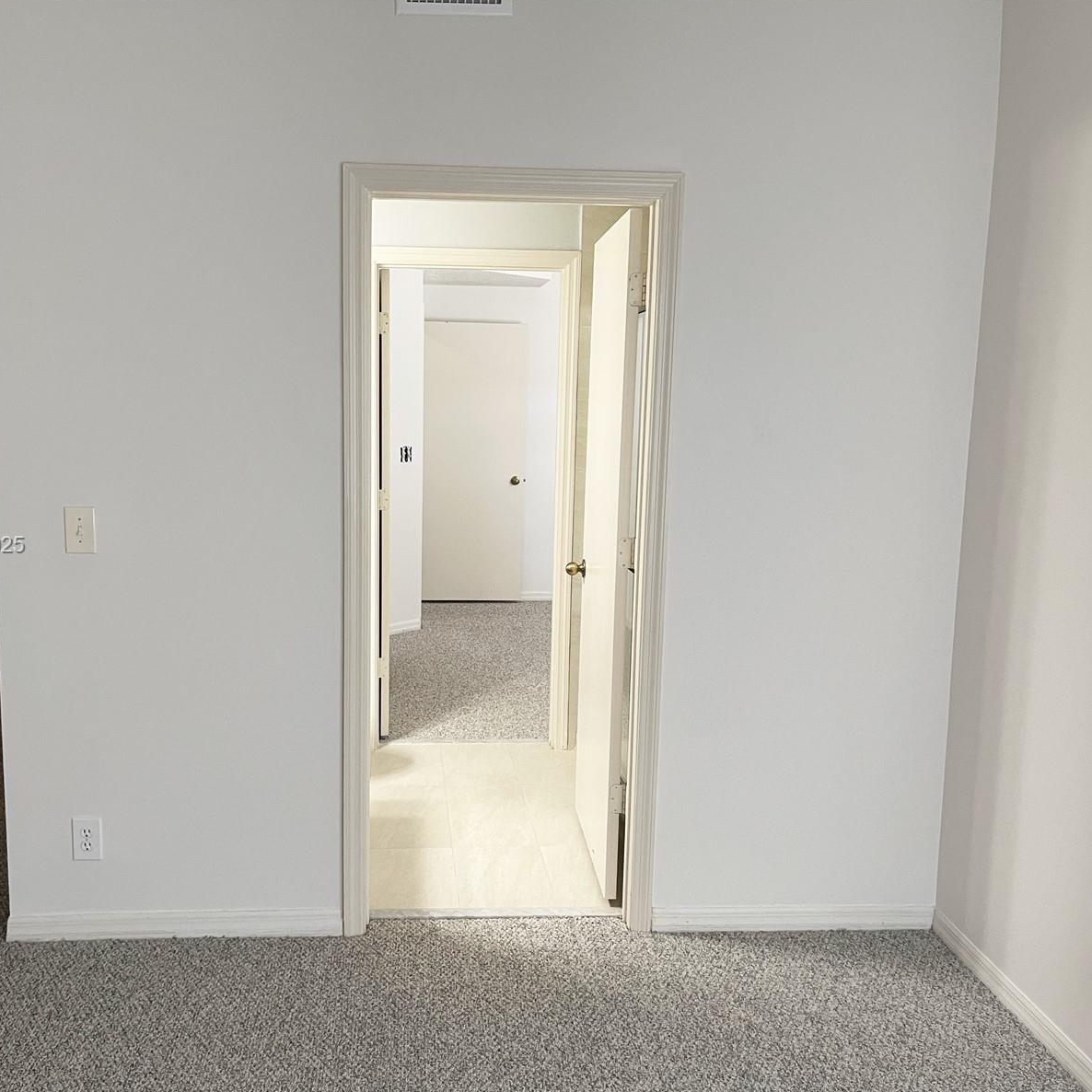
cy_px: 546
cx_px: 474
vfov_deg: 52.5
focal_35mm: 31
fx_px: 1106
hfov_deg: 52.4
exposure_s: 1/60
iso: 125
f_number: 1.6
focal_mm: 5.1
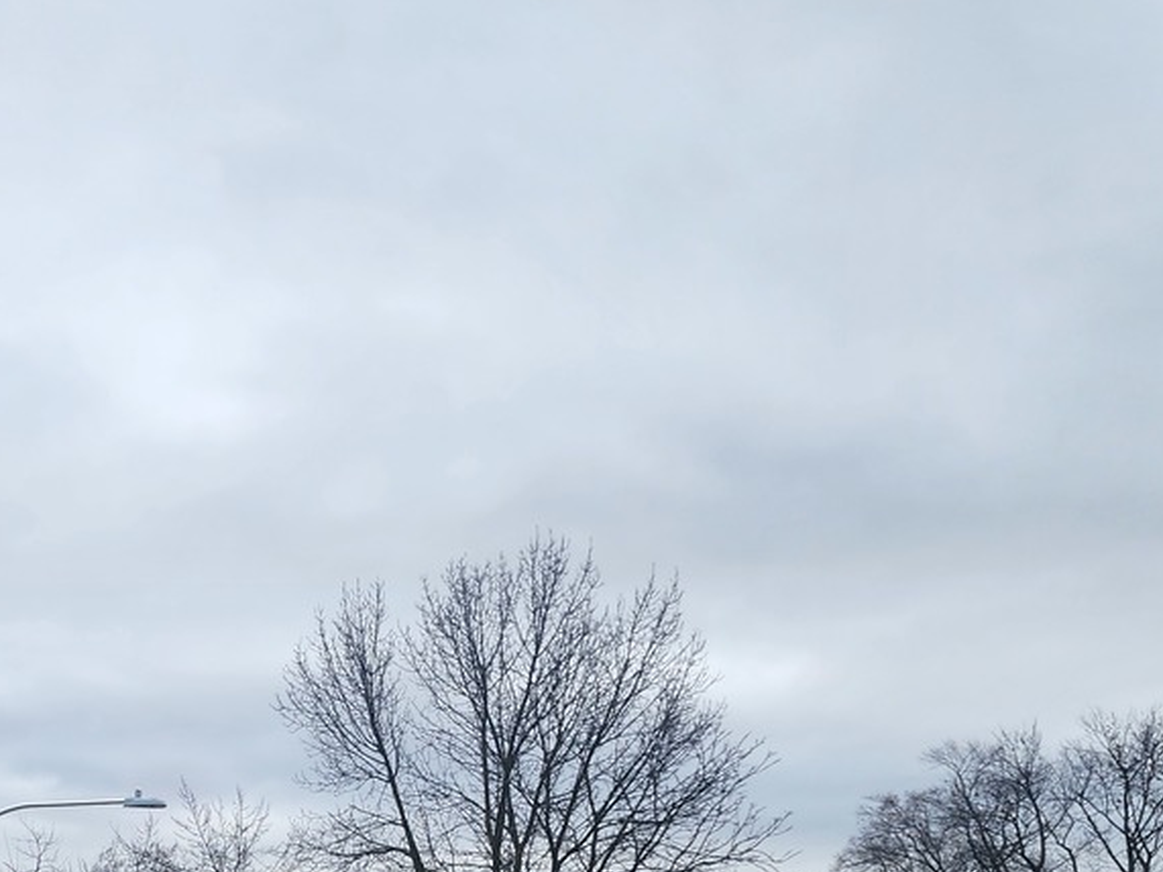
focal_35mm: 58
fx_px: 1948
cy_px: 927
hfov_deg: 32.0
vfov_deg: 23.8
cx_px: 171
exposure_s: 1/240
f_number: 1.8
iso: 12
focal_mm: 6.4
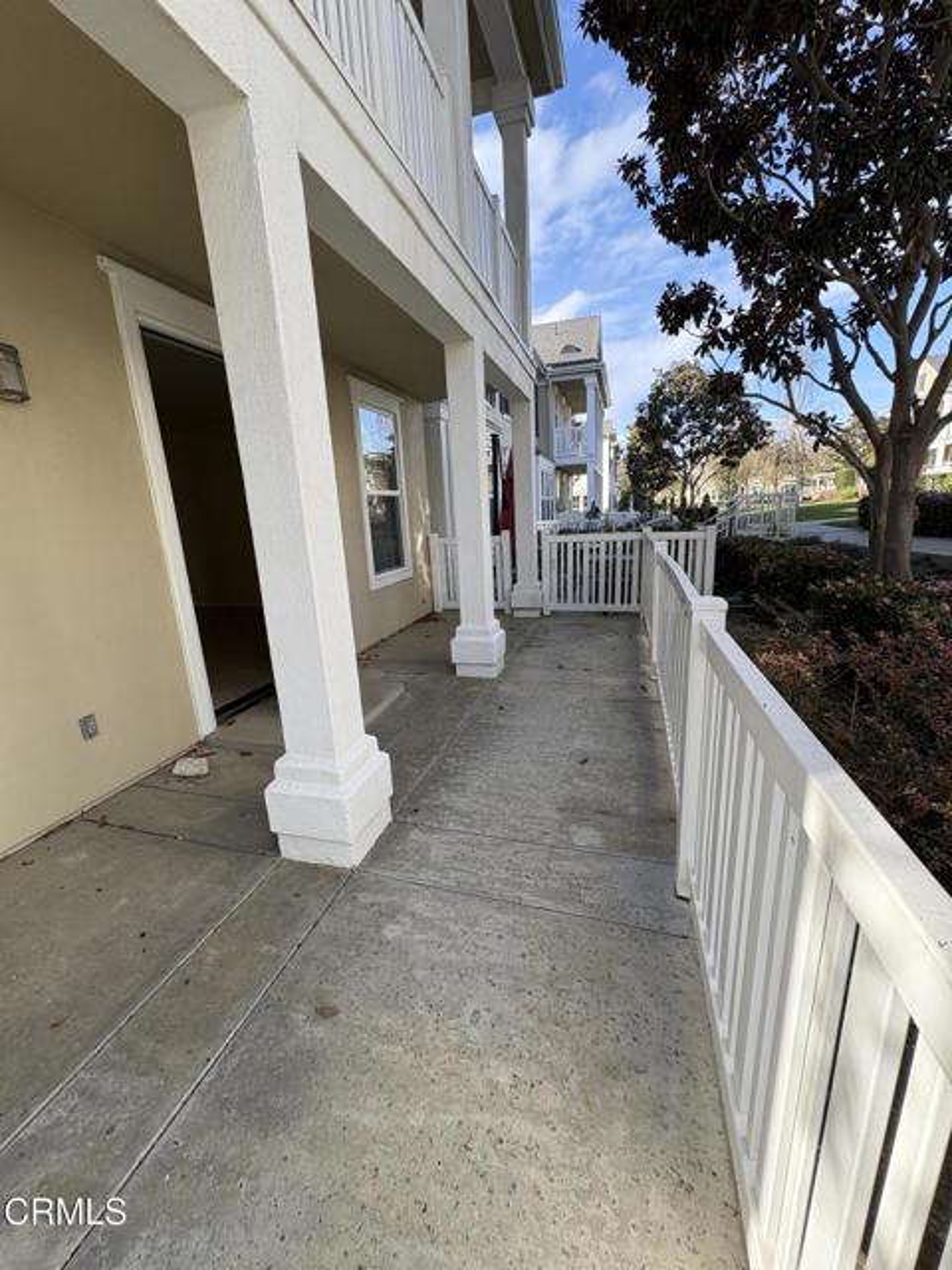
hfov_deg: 85.7
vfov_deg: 102.1
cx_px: 476
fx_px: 513
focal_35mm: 14
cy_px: 635
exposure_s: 1/498
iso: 64
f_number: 2.2
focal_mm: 2.22
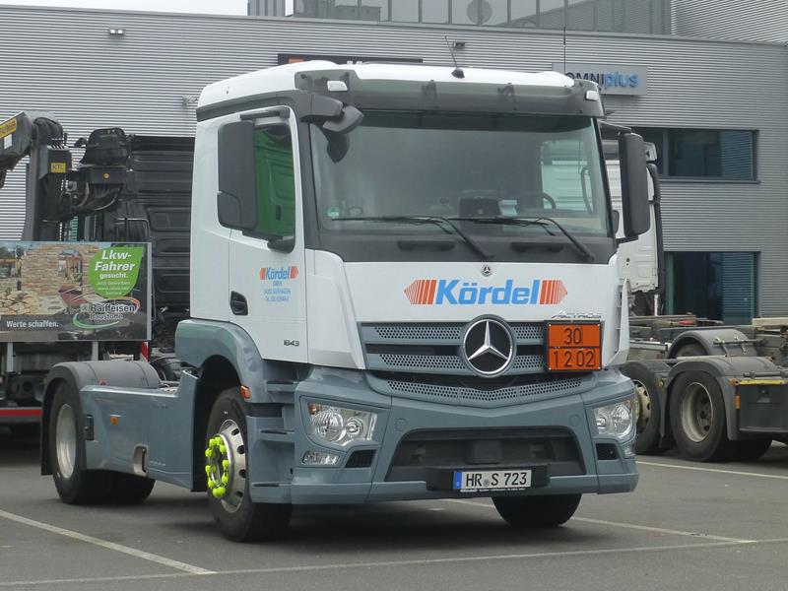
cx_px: 394
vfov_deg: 25.2
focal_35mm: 58
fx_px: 1320
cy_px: 296
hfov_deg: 33.2
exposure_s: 1/125
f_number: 4.7
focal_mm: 10.3
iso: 160
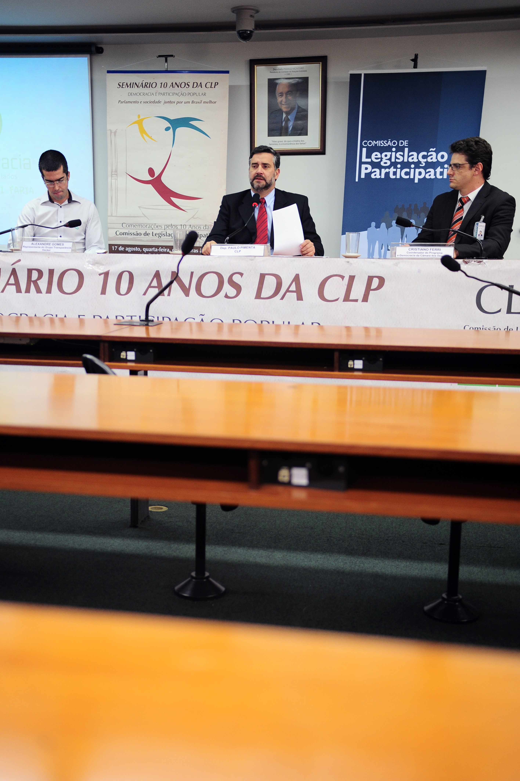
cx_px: 260
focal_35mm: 40
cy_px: 390
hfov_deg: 33.4
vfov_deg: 48.5
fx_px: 868
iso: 800
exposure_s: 1/160
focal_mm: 40
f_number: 2.8
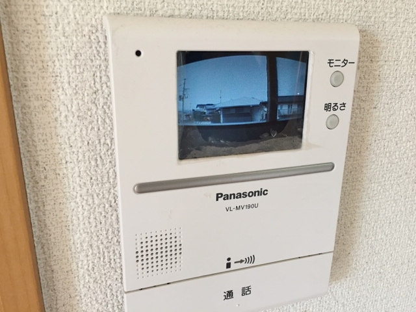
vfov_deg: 48.2
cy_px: 156
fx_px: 349
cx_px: 208
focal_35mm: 29
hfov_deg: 61.7
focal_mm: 4.15
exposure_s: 1/30
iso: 50
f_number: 2.2
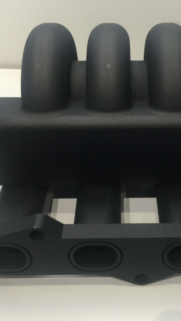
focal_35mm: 43
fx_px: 367
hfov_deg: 27.5
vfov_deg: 47.4
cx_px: 127
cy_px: 163
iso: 50
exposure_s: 1/17
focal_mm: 4.15
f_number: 2.2
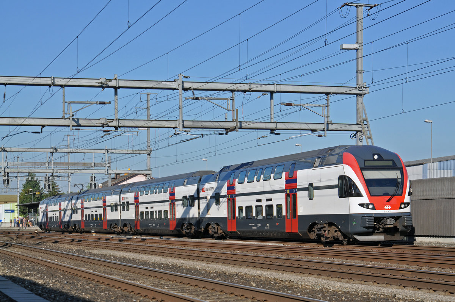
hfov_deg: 24.6
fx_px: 1041
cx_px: 228
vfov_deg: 16.5
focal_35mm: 82
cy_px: 151
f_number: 5.6
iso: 200
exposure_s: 1/1000
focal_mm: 55
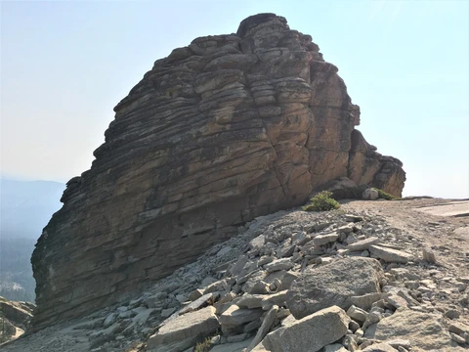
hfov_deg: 61.7
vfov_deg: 48.2
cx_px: 234
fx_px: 393
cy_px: 176
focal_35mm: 29
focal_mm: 4.15
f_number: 2.2
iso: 25
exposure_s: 1/1304
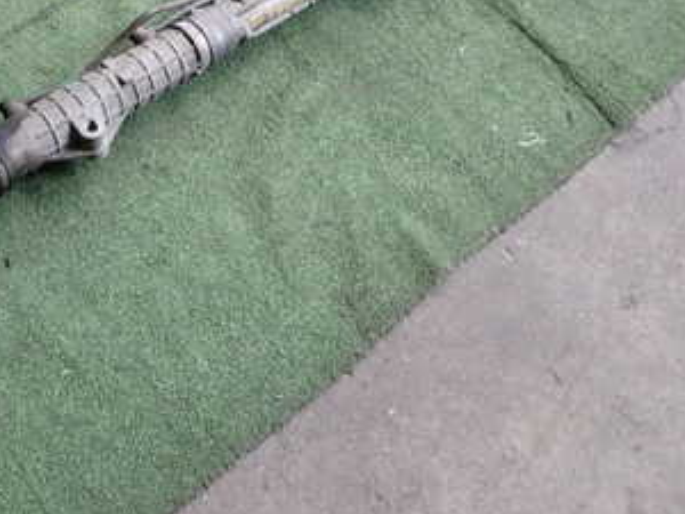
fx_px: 989
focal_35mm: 50
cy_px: 87
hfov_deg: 36.5
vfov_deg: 28.4
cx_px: 110
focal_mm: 4.5
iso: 160
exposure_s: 1/125
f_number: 2
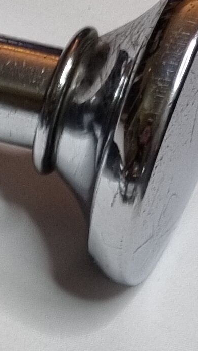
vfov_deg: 11.0
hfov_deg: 6.6
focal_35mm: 164
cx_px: -428
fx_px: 1529
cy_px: 843
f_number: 1.8
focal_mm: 5.4
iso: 50
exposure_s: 1/138
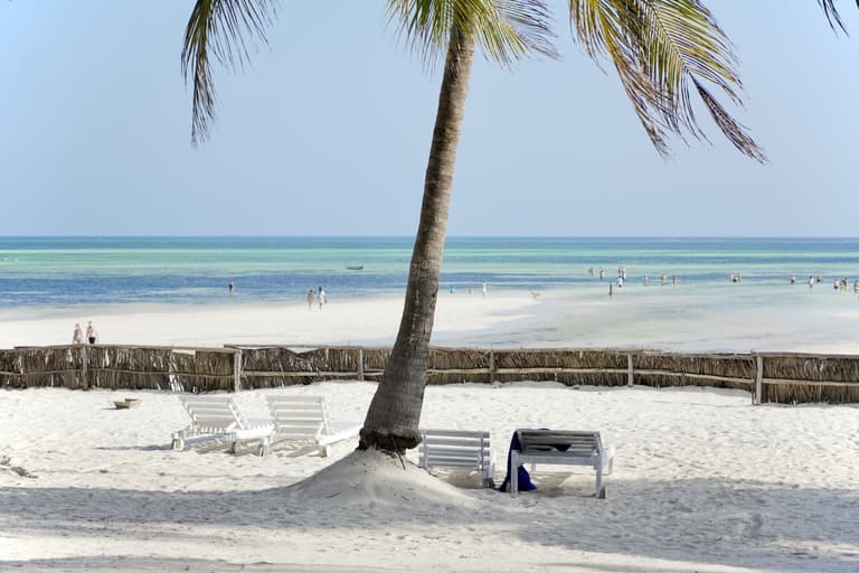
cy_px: 286
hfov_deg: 24.6
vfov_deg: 16.6
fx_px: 1968
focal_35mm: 82
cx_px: 430
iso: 125
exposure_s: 1/1600
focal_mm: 55
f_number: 2.8
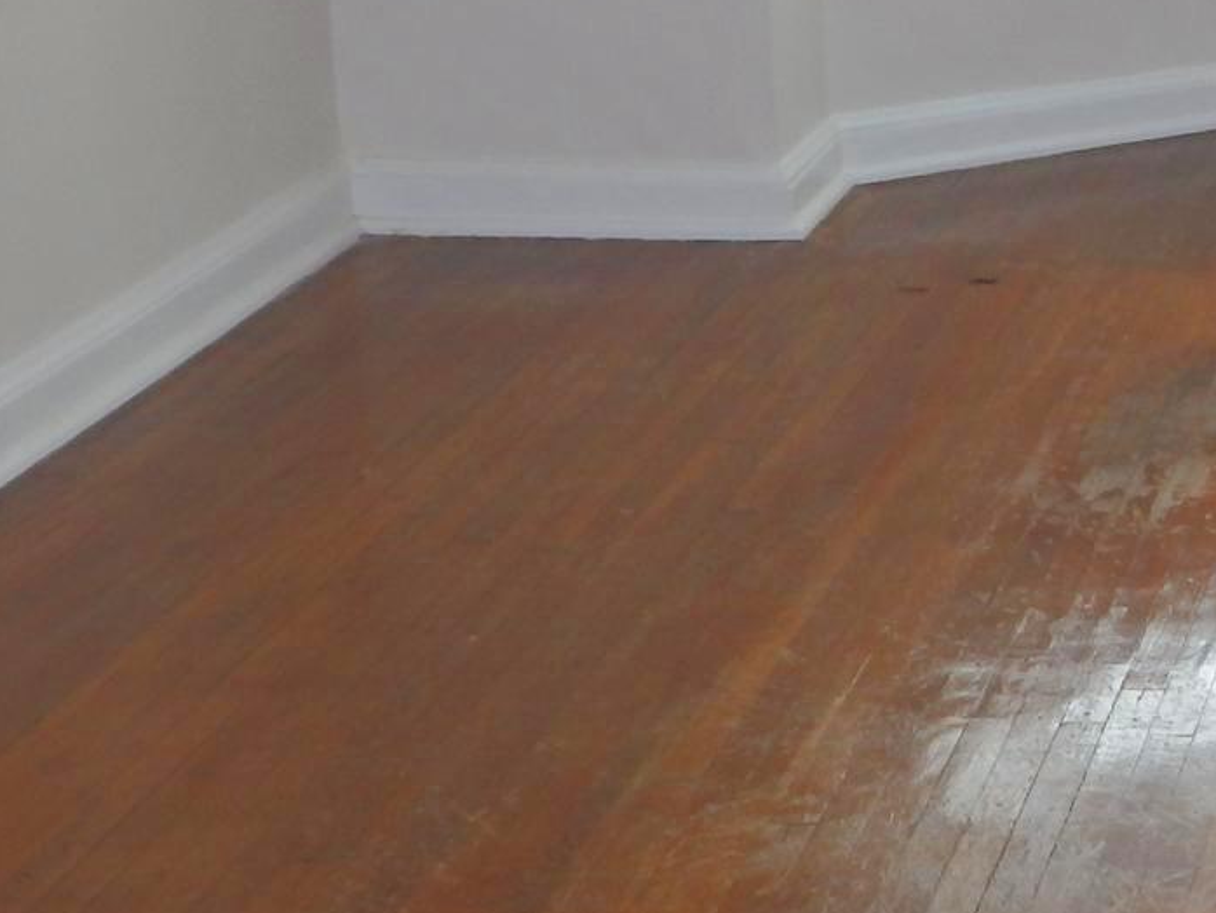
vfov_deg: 16.6
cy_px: 145
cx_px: 1665
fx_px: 3092
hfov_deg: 20.0
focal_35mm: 88
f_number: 3.3
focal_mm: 5.5
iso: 125
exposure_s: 1/50
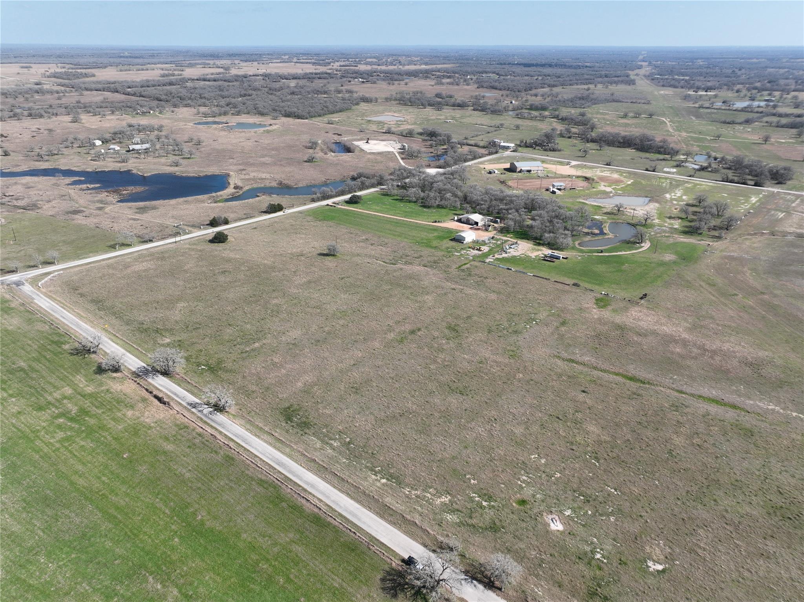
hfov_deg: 71.6
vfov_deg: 56.8
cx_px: 402
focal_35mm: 24
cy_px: 301
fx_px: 557
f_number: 2.8
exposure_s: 1/1250
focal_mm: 12.29
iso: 100
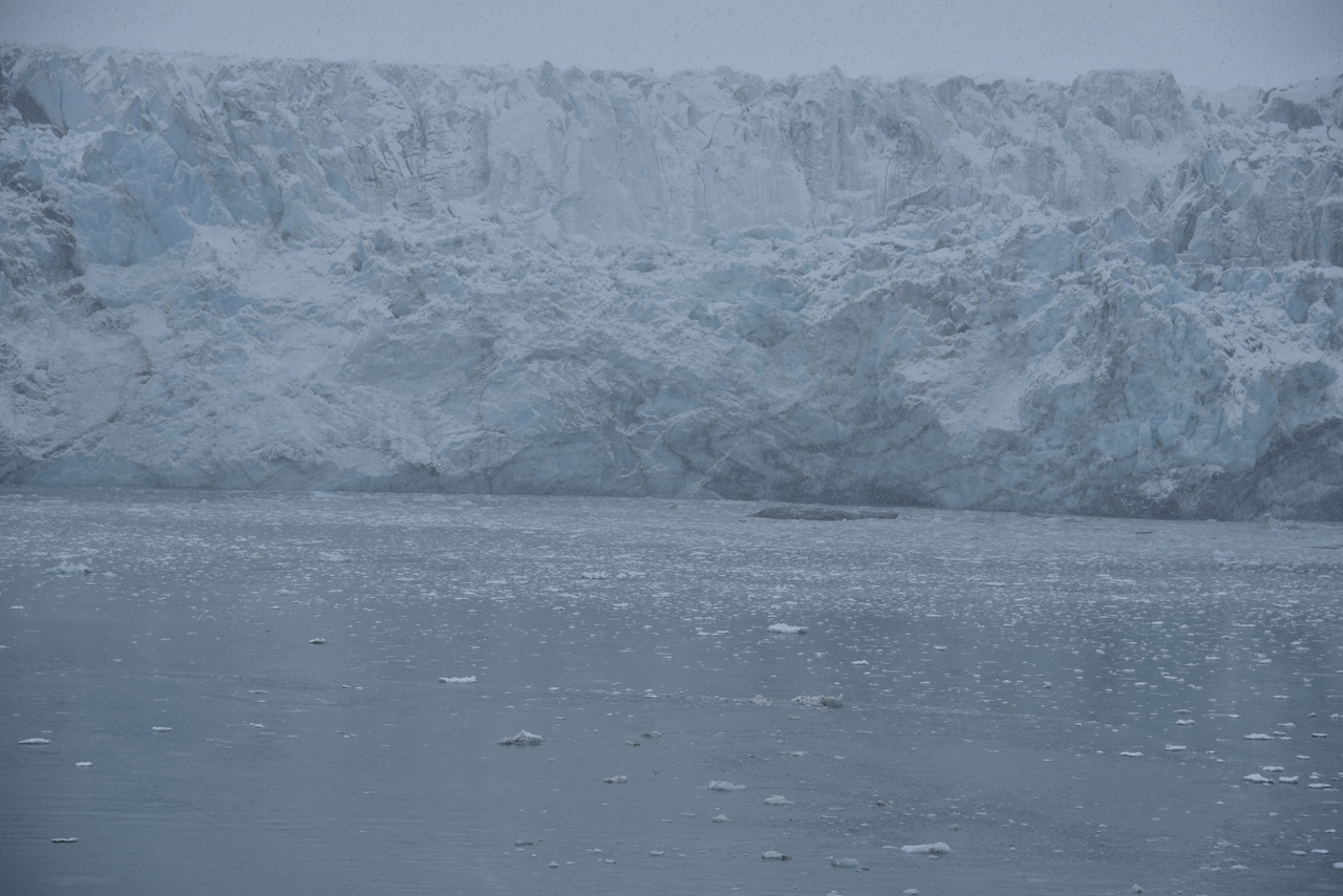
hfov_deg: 18.3
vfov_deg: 12.2
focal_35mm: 112
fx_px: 4179
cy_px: 448
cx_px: 672
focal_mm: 112
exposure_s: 1/250
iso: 100
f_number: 7.1
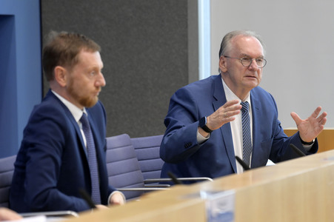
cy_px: 111
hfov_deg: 8.2
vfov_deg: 5.5
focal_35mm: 250
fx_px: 2318
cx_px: 167
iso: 5000
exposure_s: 1/500
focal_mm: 250
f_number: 5.6
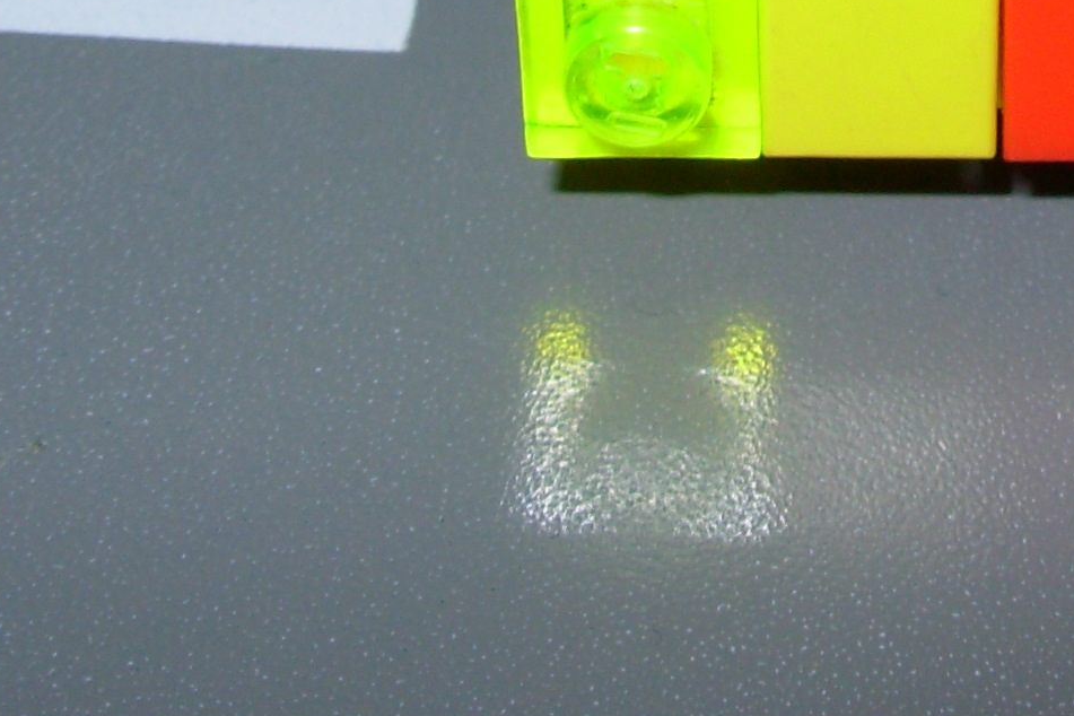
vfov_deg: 11.1
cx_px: 906
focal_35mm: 117
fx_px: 3490
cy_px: -449
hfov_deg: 17.3
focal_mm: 6.3
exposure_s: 1/32
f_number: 4.9
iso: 50
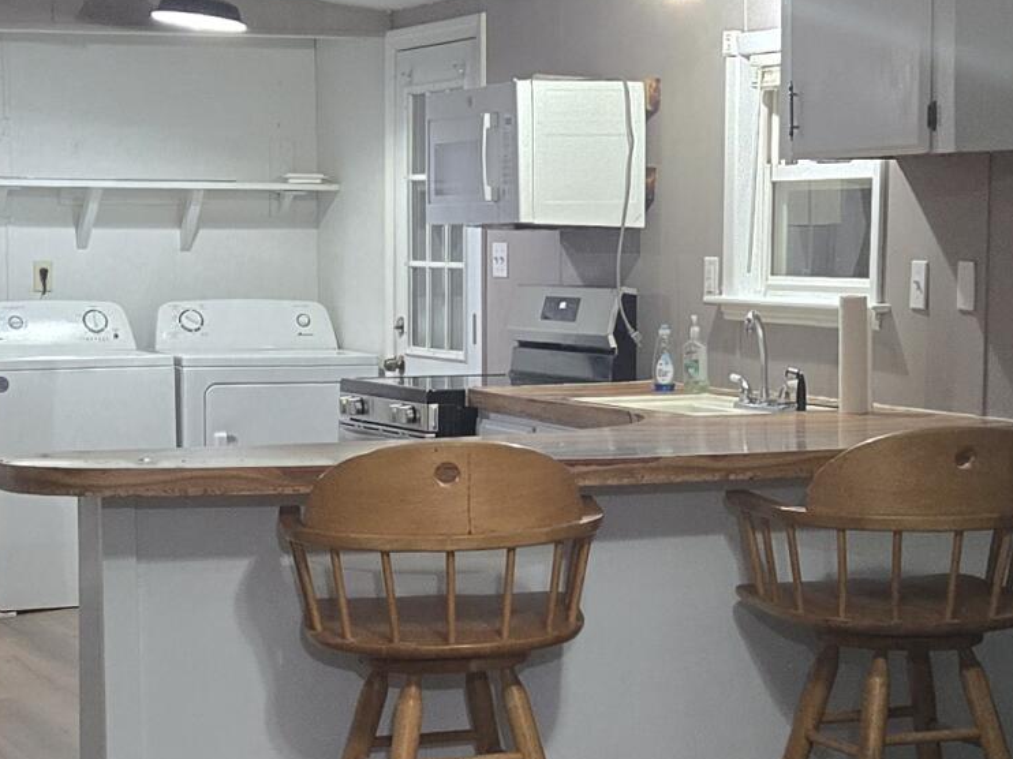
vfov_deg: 15.8
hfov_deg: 21.1
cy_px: 557
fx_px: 2721
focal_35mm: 93
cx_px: 482
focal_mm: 5.4
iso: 640
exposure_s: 1/60
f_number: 1.8
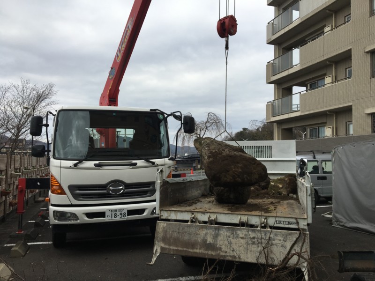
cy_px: 140
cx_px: 188
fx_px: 314
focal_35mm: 29
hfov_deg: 61.7
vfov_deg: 48.2
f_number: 2.2
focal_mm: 4.15
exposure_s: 1/1538
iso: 25
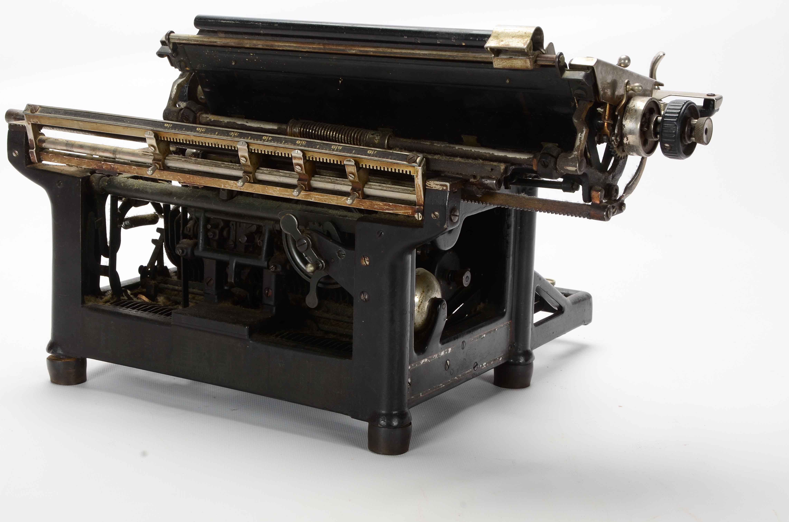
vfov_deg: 16.8
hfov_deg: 25.1
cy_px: 245
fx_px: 1772
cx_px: 365
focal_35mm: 81
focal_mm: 50
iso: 200
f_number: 14
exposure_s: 1/160
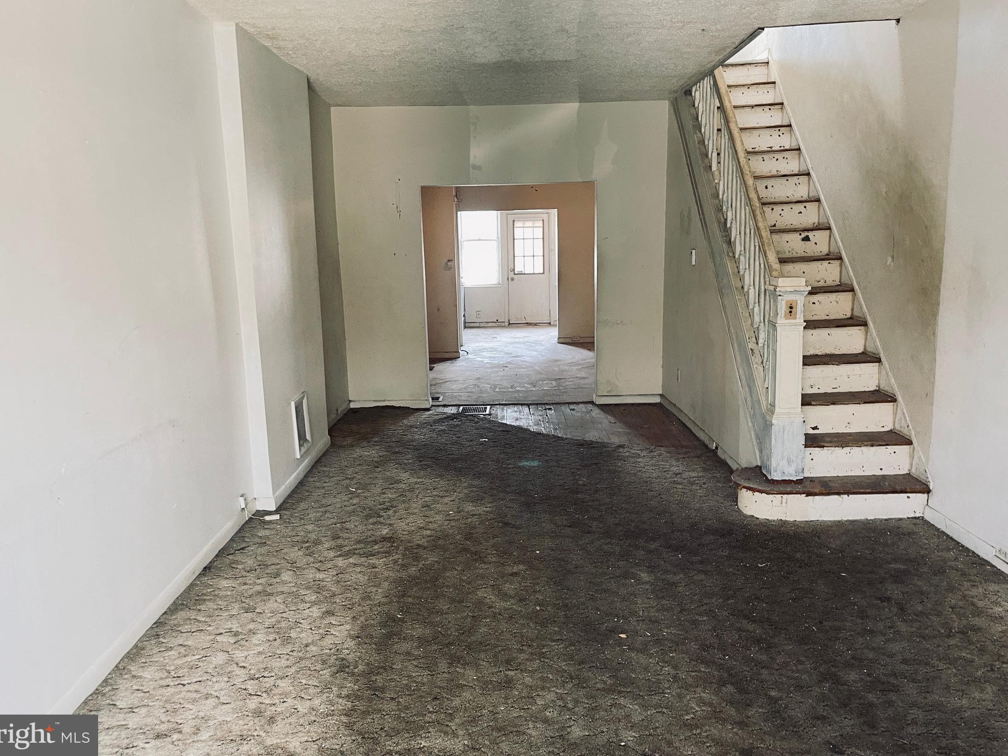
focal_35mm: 27
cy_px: 364
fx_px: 786
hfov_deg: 65.3
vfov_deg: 51.3
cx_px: 494
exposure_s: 1/89
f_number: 1.6
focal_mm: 5.1
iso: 125
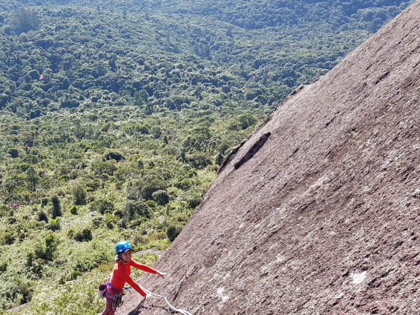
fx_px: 570
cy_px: 261
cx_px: 116
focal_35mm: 47
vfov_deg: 30.0
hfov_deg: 39.5
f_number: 1.7
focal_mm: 4.2
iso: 40
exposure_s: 1/634
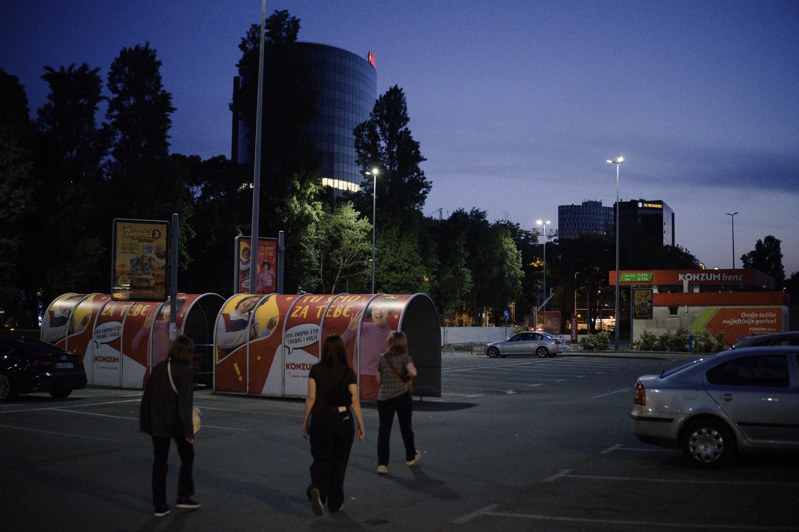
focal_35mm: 41
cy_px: 266
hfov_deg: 47.4
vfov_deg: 32.6
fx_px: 910
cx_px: 400
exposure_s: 1/60
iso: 1600
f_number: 2.8
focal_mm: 27
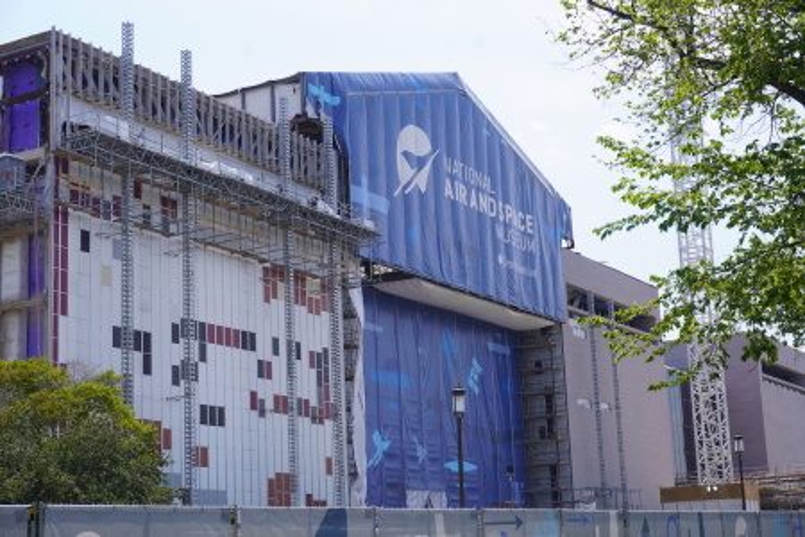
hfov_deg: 33.4
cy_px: 268
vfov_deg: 22.6
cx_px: 402
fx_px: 1342
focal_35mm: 60
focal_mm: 40
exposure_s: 1/125
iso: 100
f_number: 10
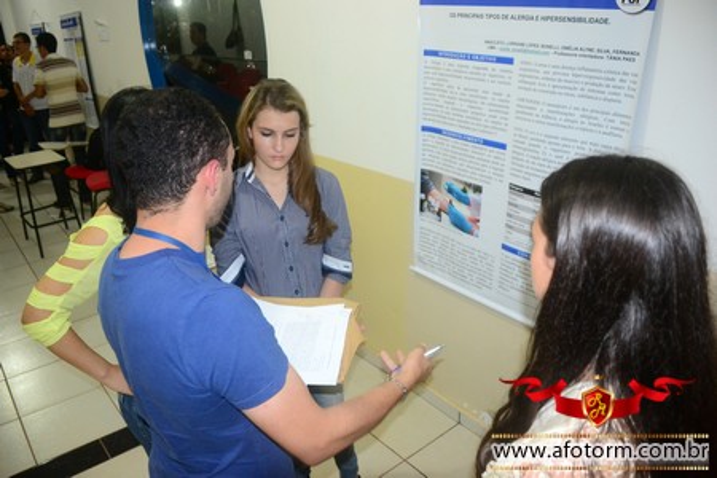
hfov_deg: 61.9
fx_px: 597
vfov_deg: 43.6
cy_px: 239
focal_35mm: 30
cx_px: 358
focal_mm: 20
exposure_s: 1/60
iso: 1600
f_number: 3.5
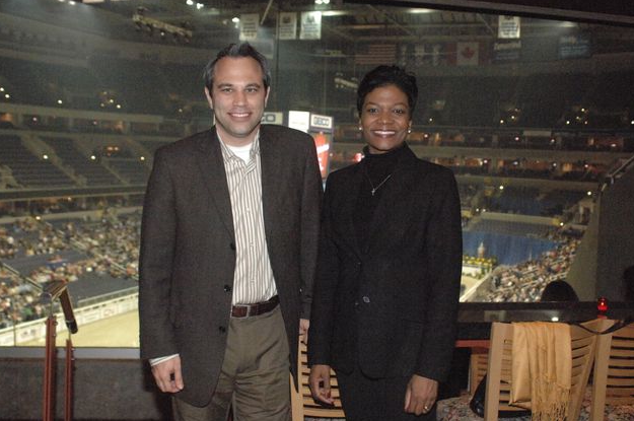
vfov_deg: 31.1
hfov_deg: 45.5
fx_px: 756
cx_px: 322
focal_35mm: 43
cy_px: 210
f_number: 4.5
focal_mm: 28
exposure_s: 1/160
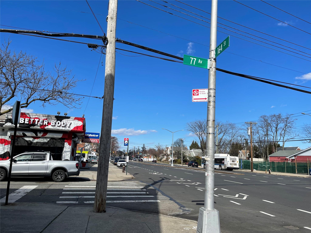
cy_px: 116
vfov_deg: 53.1
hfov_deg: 67.3
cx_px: 156
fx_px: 234
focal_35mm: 26
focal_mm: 5.1
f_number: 1.6
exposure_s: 1/4348
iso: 32
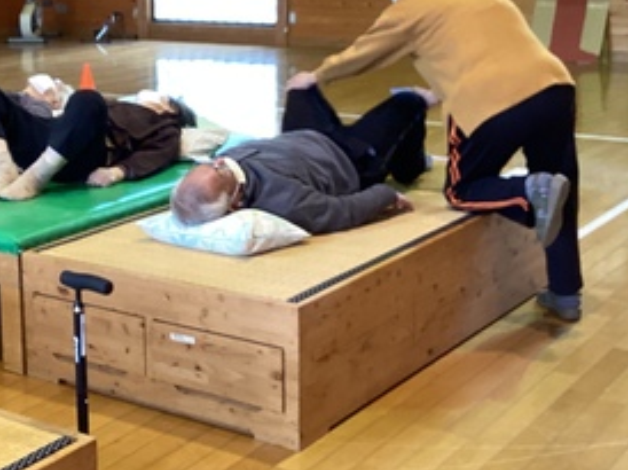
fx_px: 1233
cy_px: 144
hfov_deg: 28.3
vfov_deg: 21.5
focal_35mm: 68
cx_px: 181
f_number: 2.4
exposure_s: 1/50
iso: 200
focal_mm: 3.3
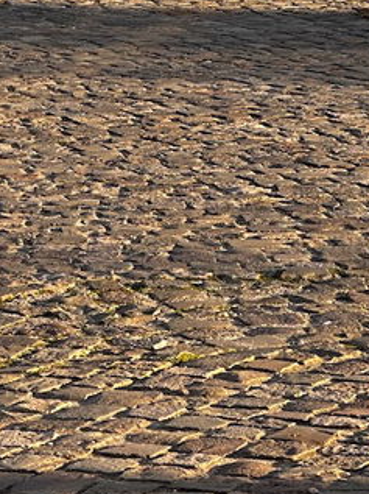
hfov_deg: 6.0
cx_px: 187
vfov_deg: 7.9
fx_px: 3546
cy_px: -122
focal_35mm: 249
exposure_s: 1/99
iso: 32
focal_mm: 9
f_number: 2.8
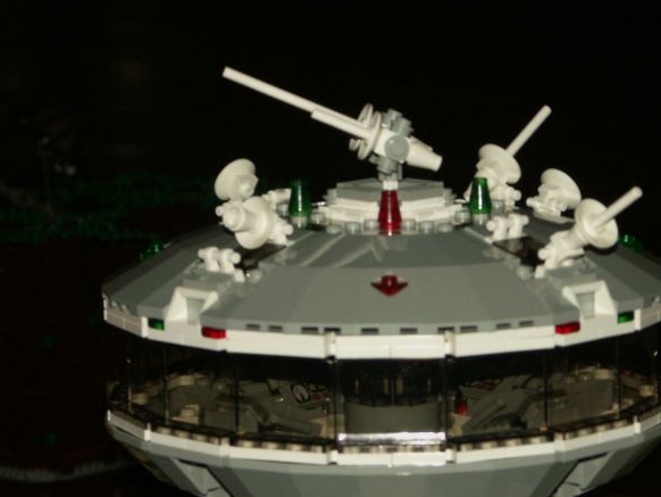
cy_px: 376
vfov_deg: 7.5
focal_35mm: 197
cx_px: 408
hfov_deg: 10.0
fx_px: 3763
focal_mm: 28.69
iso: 200
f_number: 5.6
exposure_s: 1/100
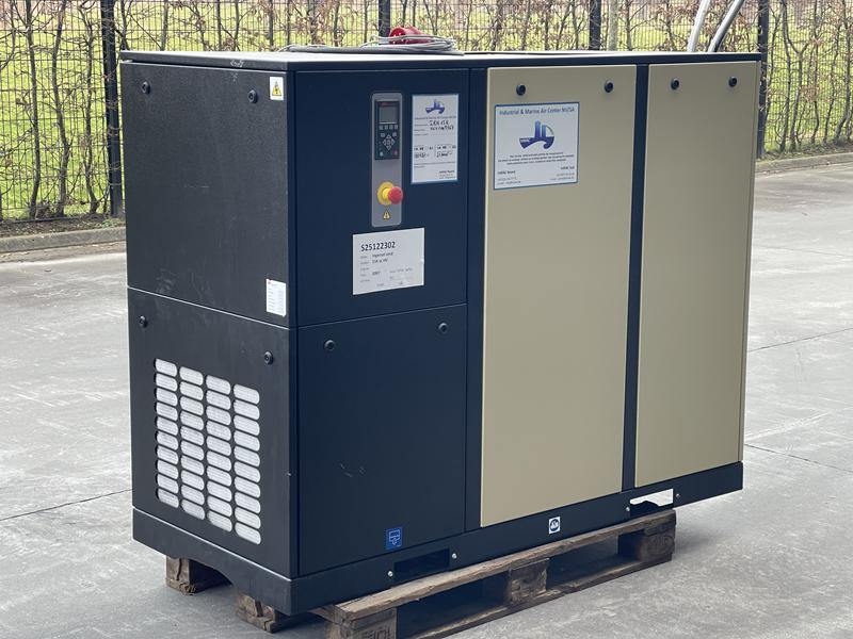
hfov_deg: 30.3
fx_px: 1577
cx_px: 426
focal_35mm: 64
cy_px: 320
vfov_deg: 22.9
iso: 100
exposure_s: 1/99
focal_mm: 7.5
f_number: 2.2
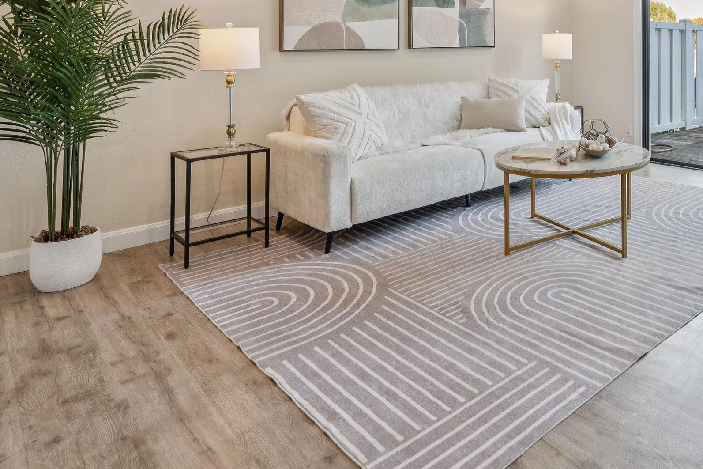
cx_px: 613
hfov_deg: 59.0
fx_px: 527
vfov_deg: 43.4
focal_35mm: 27
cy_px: 39
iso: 125
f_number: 8
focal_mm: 14
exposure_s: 1/13
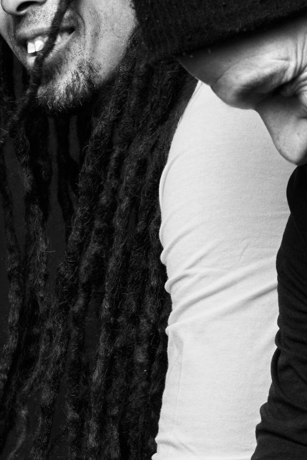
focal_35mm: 172
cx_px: 195
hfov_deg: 8.0
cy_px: 394
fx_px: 2200
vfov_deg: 11.9
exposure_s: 1/320
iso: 125
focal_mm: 55
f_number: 8
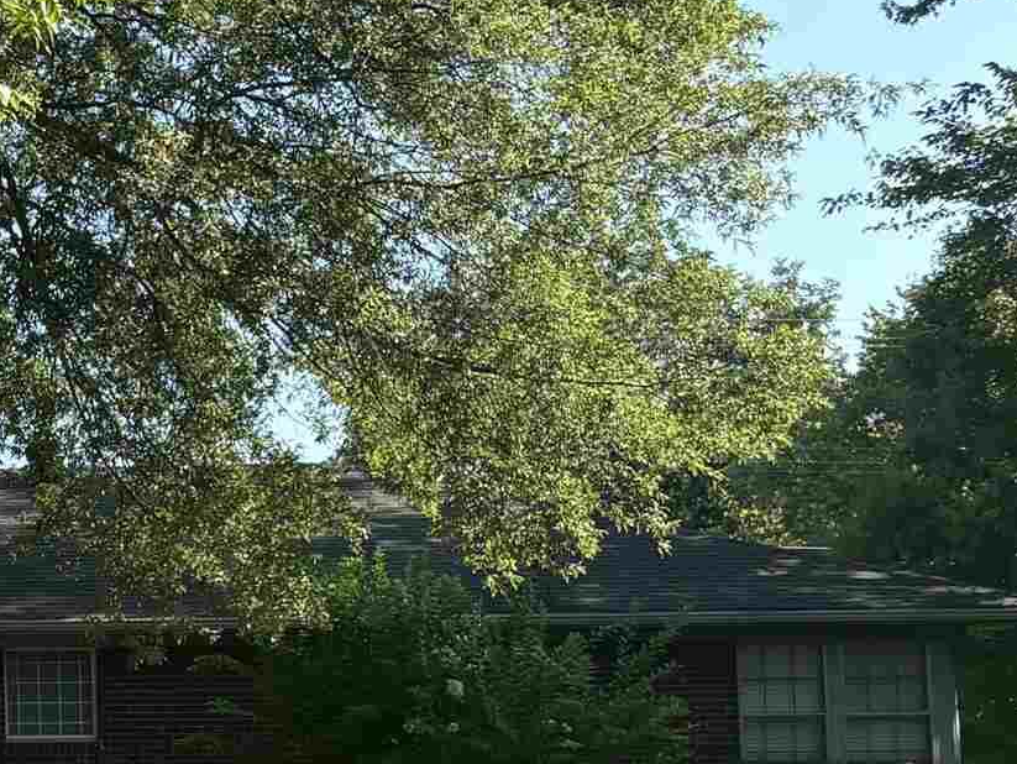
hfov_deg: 16.8
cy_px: 635
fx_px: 2851
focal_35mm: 97
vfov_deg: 15.1
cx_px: -814
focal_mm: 5.96
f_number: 1.6
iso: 50
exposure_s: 1/865
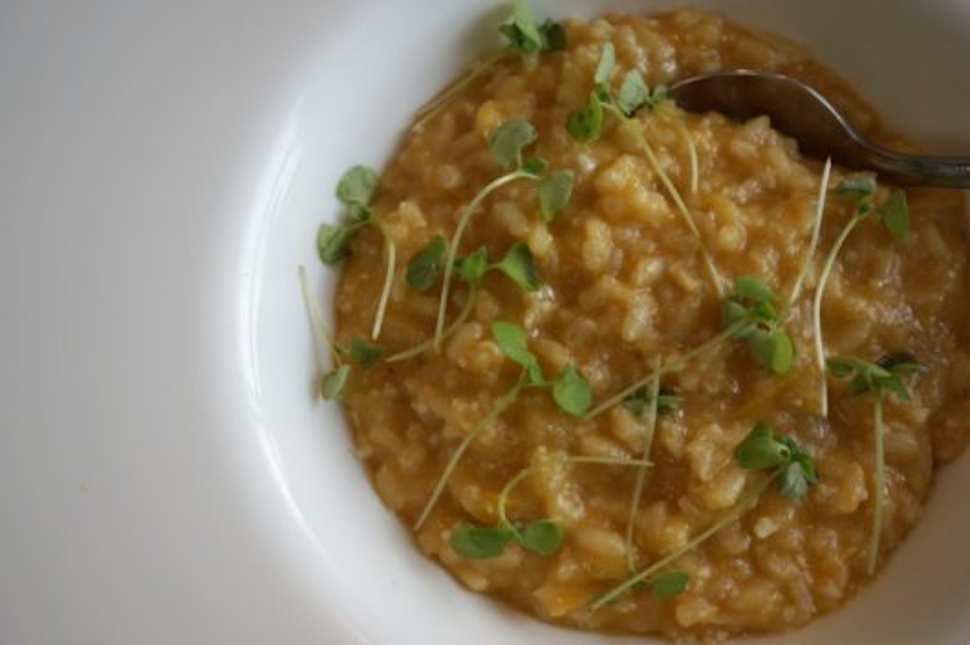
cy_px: 322
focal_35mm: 45
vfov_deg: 29.8
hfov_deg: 43.7
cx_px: 485
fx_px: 1211
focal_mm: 30
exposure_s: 1/80
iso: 100
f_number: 4.5
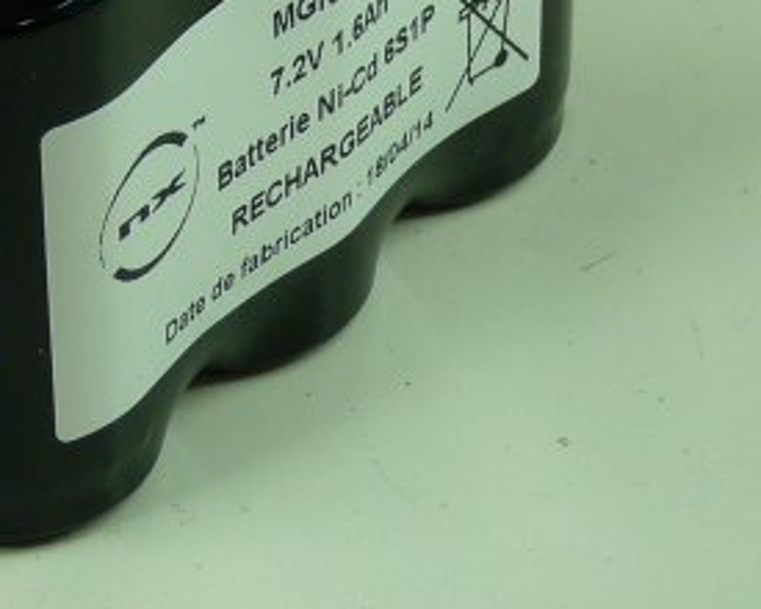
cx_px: 58
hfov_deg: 8.6
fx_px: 5068
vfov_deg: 6.9
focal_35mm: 225
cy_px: 17
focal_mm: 9.9
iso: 100
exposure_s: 1/60
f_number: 3.2
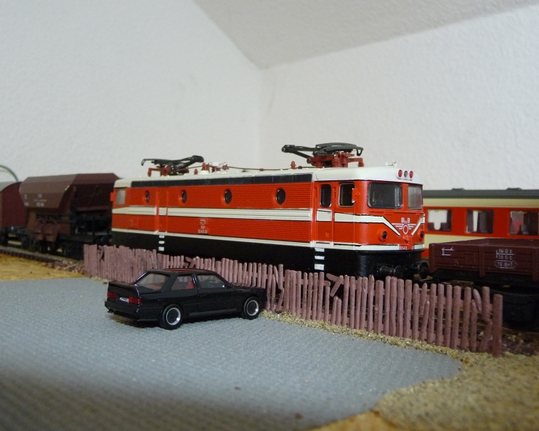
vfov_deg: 37.3
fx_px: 638
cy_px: 214
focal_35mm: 40
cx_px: 266
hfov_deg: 45.8
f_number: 3.6
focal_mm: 5.6
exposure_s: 1/30
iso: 400
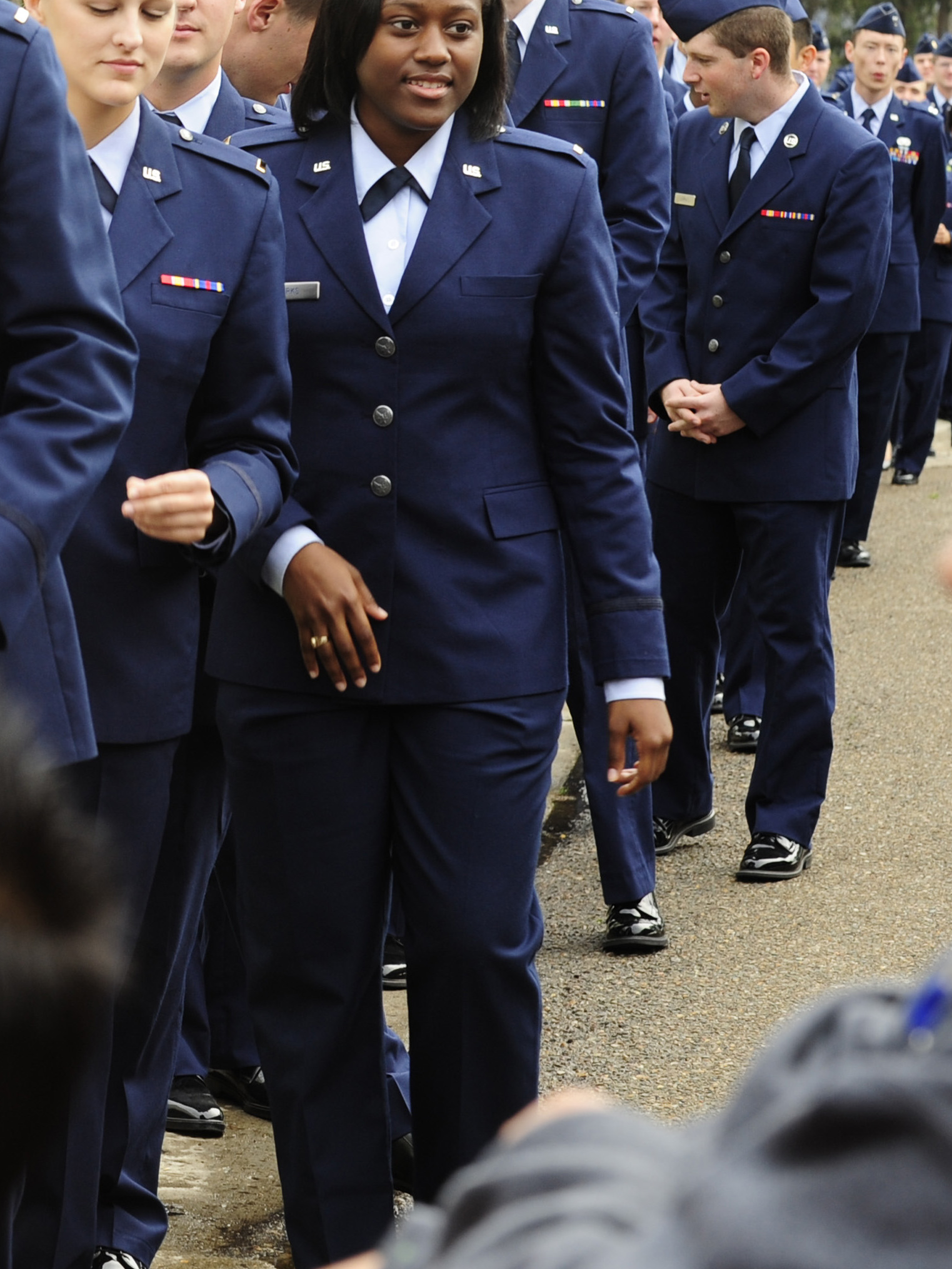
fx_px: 5169
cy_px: 417
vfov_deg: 14.0
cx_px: 18
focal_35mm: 141
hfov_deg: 10.4
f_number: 7.1
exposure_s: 1/160
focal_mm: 70
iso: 320
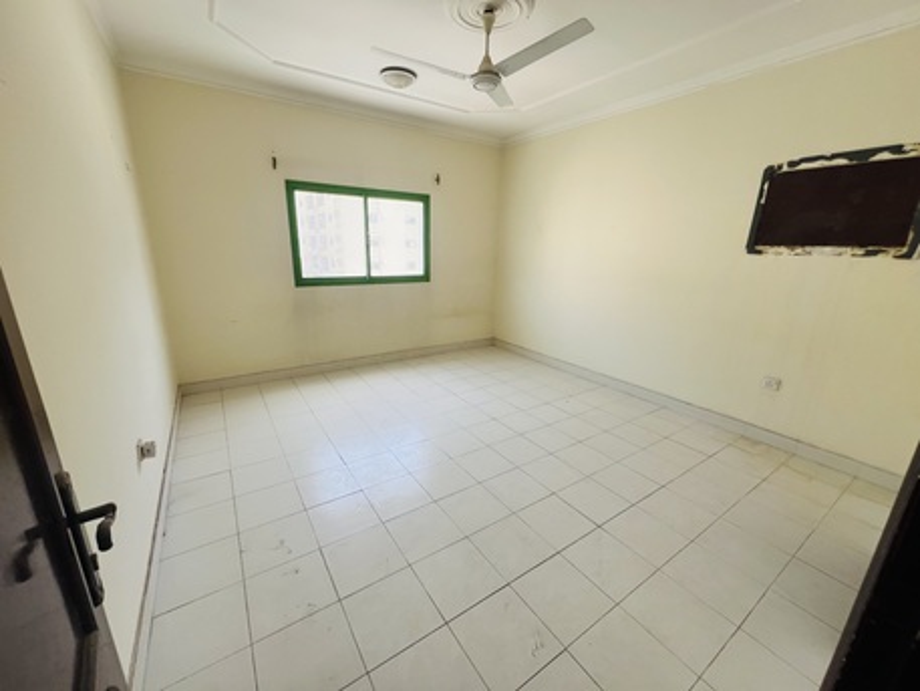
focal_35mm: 13
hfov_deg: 106.2
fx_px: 346
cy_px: 346
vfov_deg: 89.9
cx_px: 460
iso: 32
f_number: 1.8
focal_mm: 1.57
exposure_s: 1/118
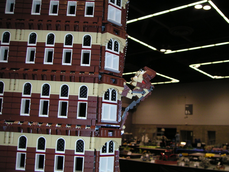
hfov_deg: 49.0
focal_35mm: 38
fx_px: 251
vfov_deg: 37.7
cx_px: 114
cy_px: 86
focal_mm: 6
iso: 160
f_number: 2.8
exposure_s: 1/45
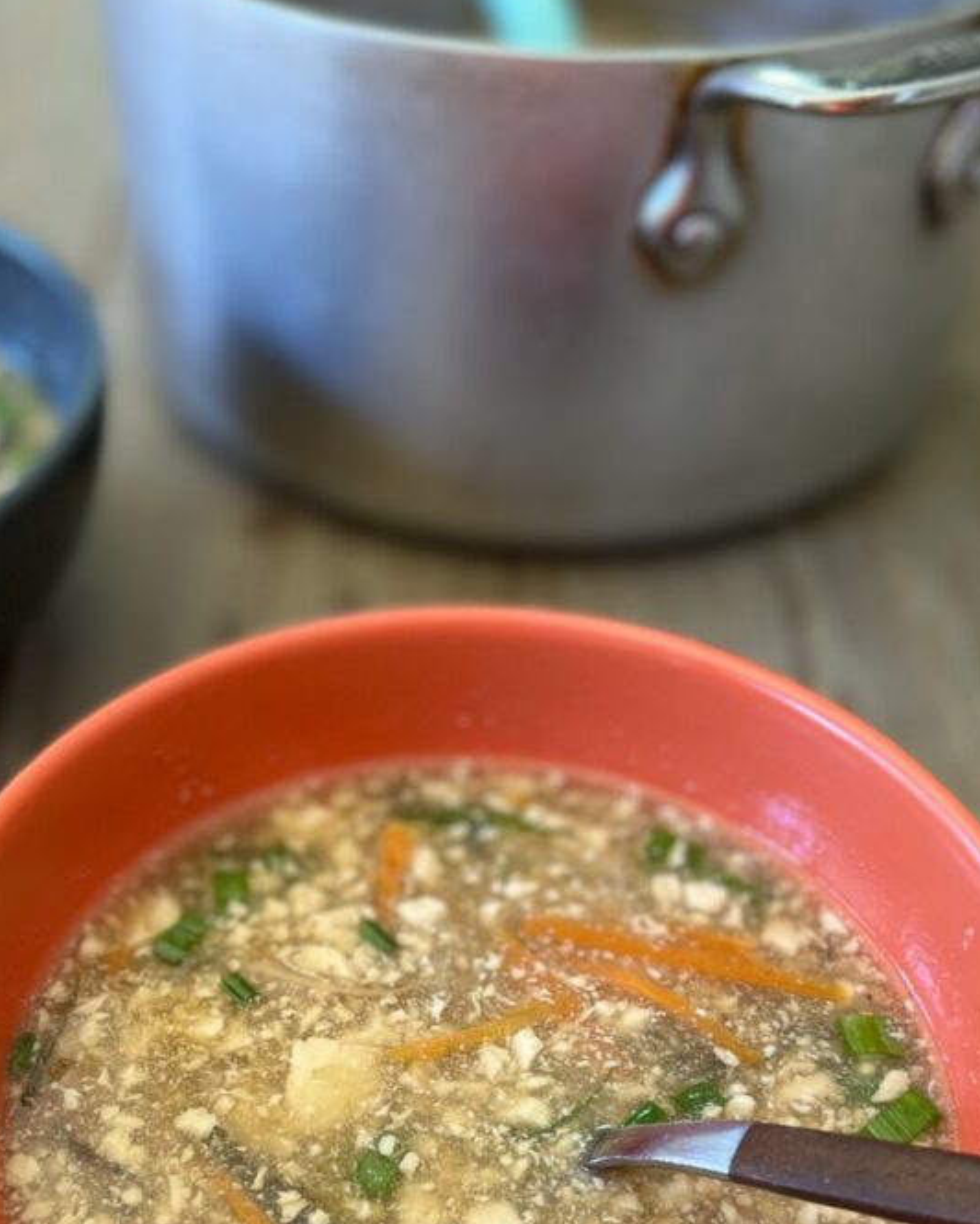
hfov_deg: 38.0
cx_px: 373
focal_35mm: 39
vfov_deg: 45.2
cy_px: 921
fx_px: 1414
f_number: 1.5
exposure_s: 1/119
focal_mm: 5.7
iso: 125
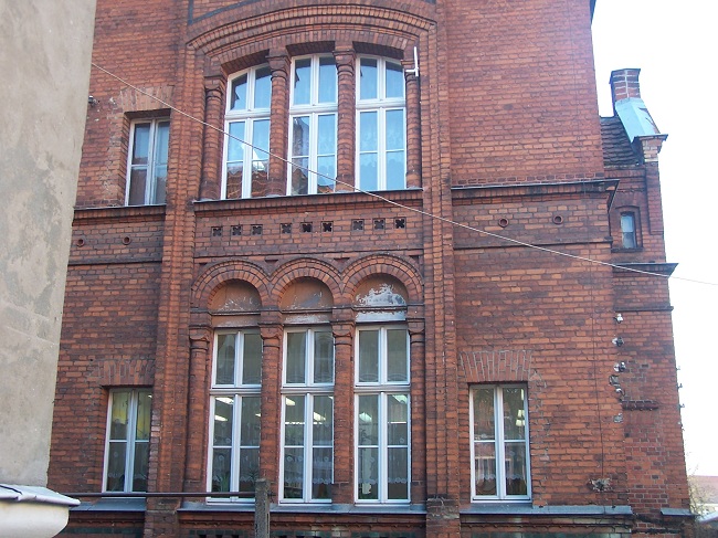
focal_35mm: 40
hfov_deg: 46.8
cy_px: 269
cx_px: 359
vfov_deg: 35.9
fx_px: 829
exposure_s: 1/60
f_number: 2.8
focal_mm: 6.7
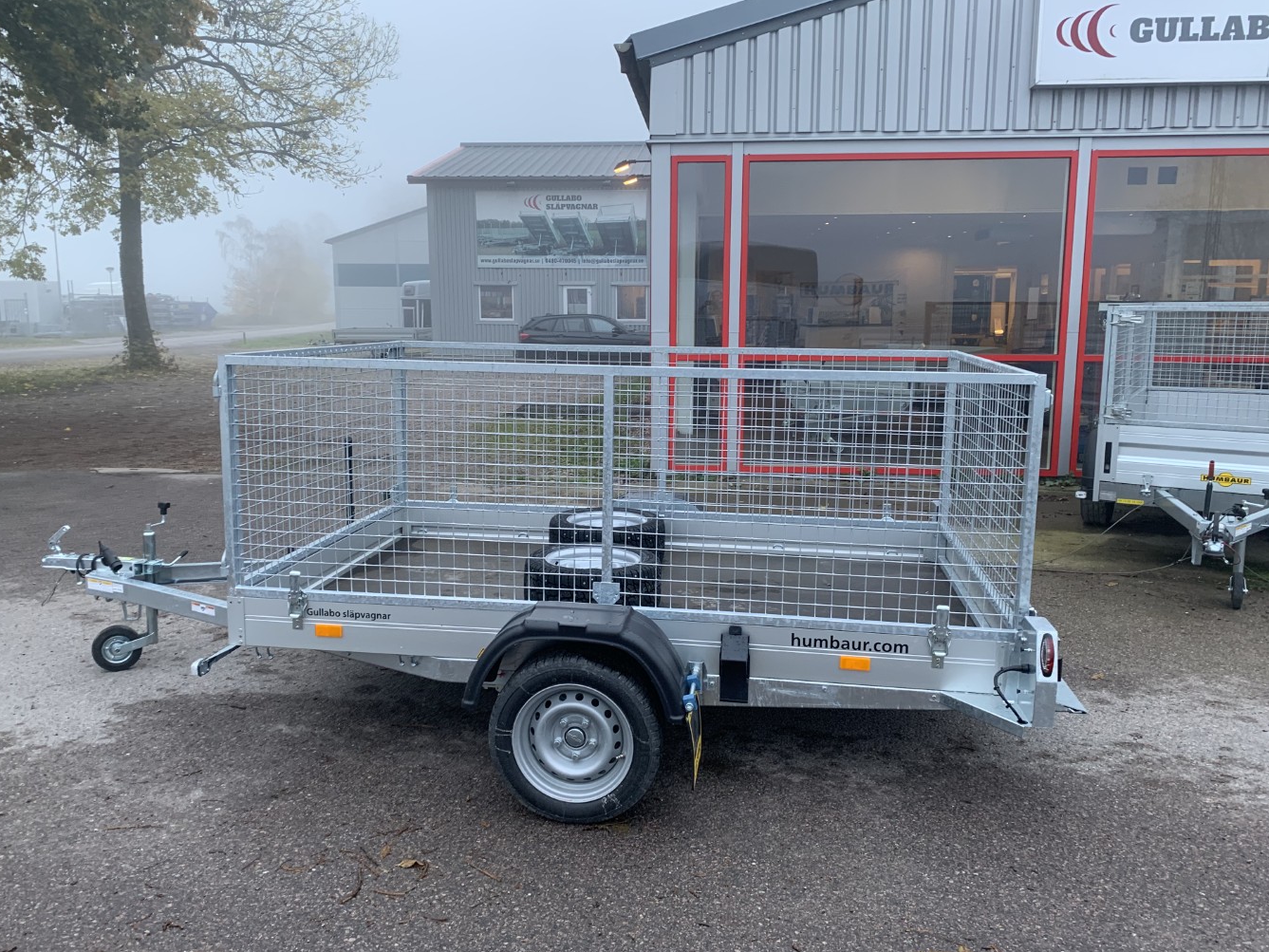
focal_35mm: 28
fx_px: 1027
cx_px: 644
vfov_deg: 49.7
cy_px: 465
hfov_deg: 63.4
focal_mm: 4.25
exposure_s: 1/121
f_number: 1.8
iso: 64
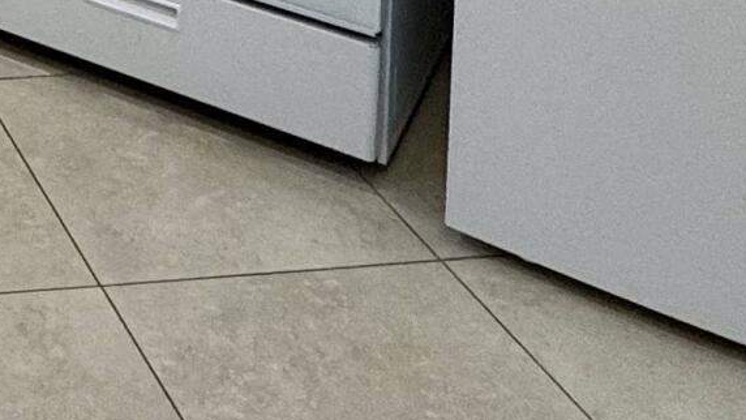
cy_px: -672
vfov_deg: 11.6
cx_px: -411
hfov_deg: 21.6
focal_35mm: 80
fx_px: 1583
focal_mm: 2.22
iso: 100
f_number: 2.2
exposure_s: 1/120
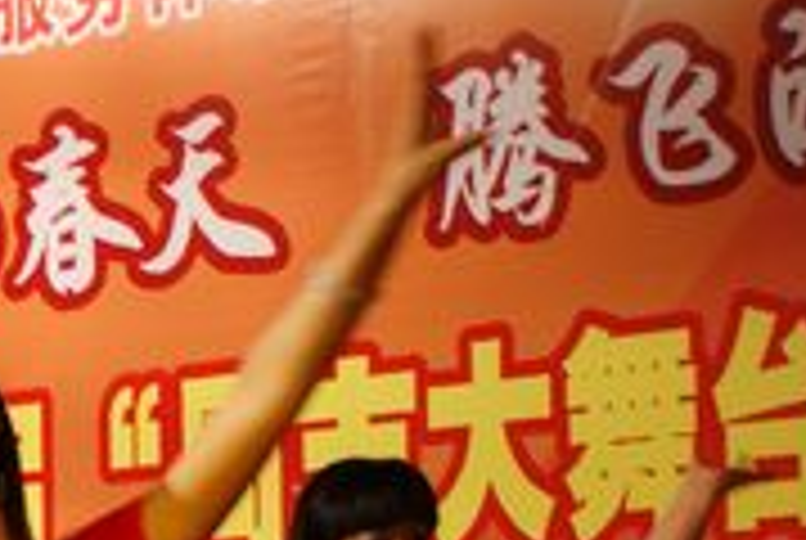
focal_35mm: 174
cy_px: 832
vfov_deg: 7.8
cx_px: -293
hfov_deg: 11.4
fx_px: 3902
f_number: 4.5
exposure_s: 1/40
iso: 160
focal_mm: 26
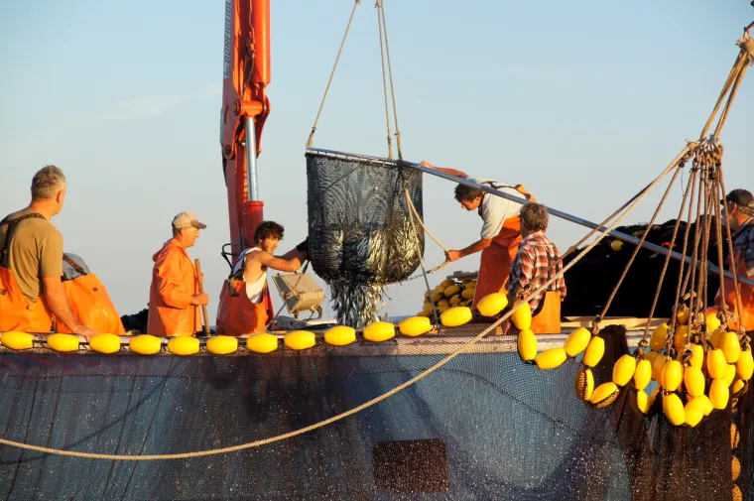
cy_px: 250
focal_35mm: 112
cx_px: 377
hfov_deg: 18.2
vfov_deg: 12.2
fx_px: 2354
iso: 100
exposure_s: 1/160
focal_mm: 75
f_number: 5.6
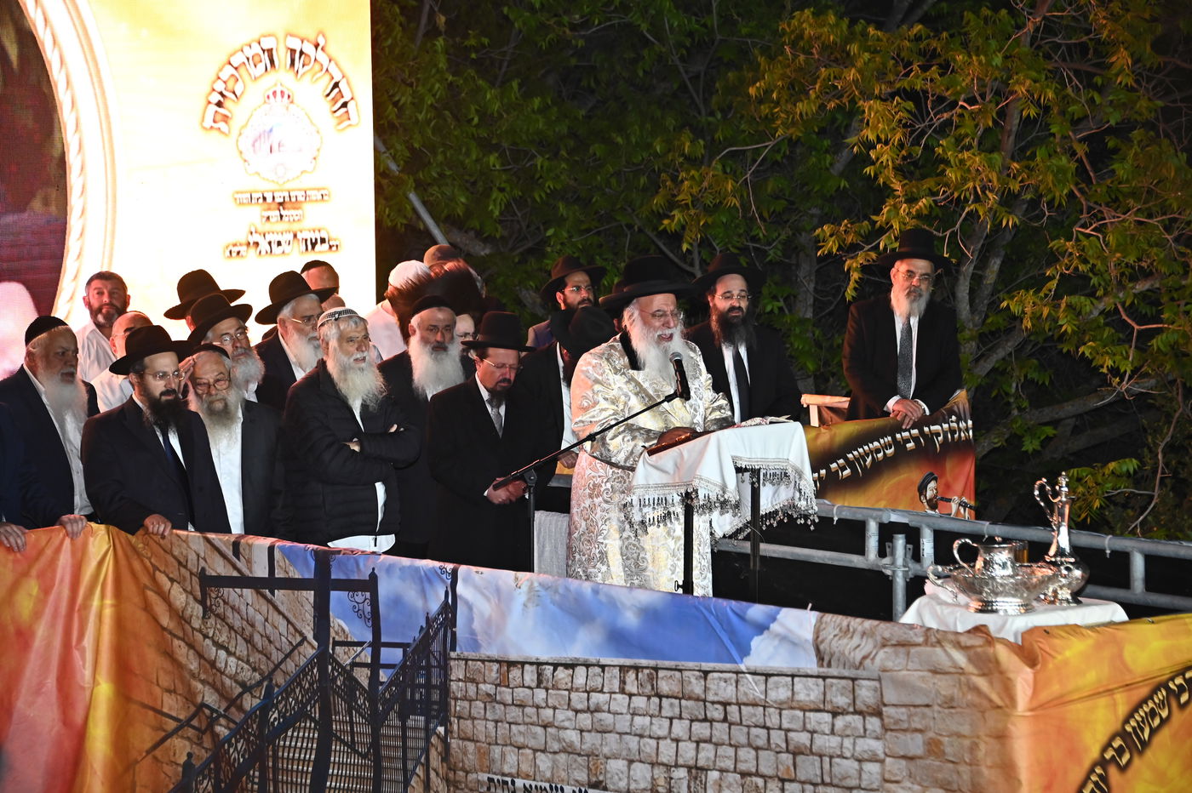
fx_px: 4037
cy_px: 396
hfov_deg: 16.8
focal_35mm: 122
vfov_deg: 11.2
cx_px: 596
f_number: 5.6
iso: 2500
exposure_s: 1/125
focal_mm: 122
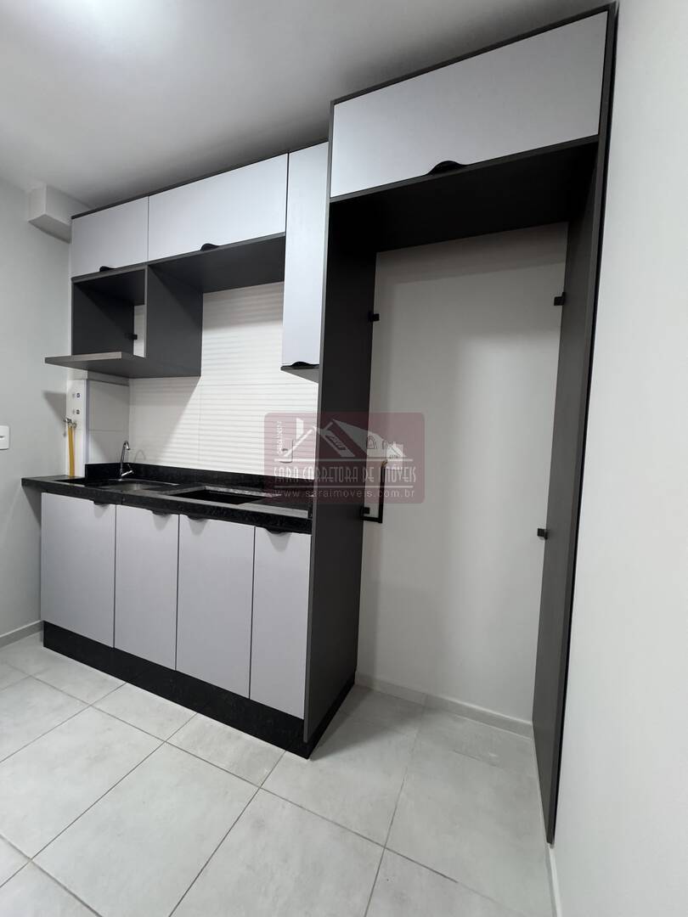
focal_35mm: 14
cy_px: 458
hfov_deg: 85.7
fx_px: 371
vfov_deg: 102.1
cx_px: 344
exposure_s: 1/120
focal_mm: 2.22
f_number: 2.2
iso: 320
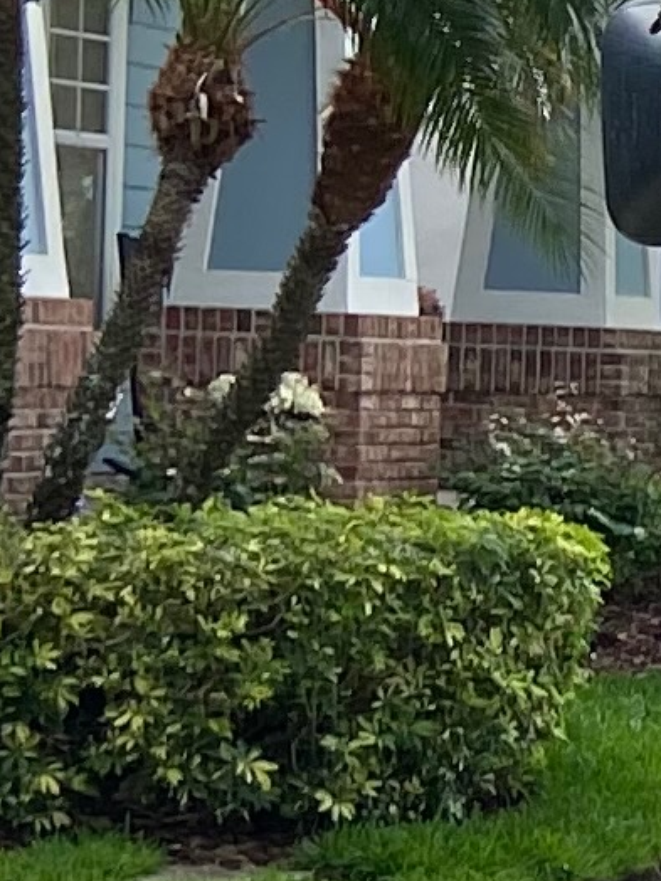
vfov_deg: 9.9
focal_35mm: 200
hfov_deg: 6.3
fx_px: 5092
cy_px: 578
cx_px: 2541
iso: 32
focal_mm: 4.25
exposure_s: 1/816
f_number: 1.8
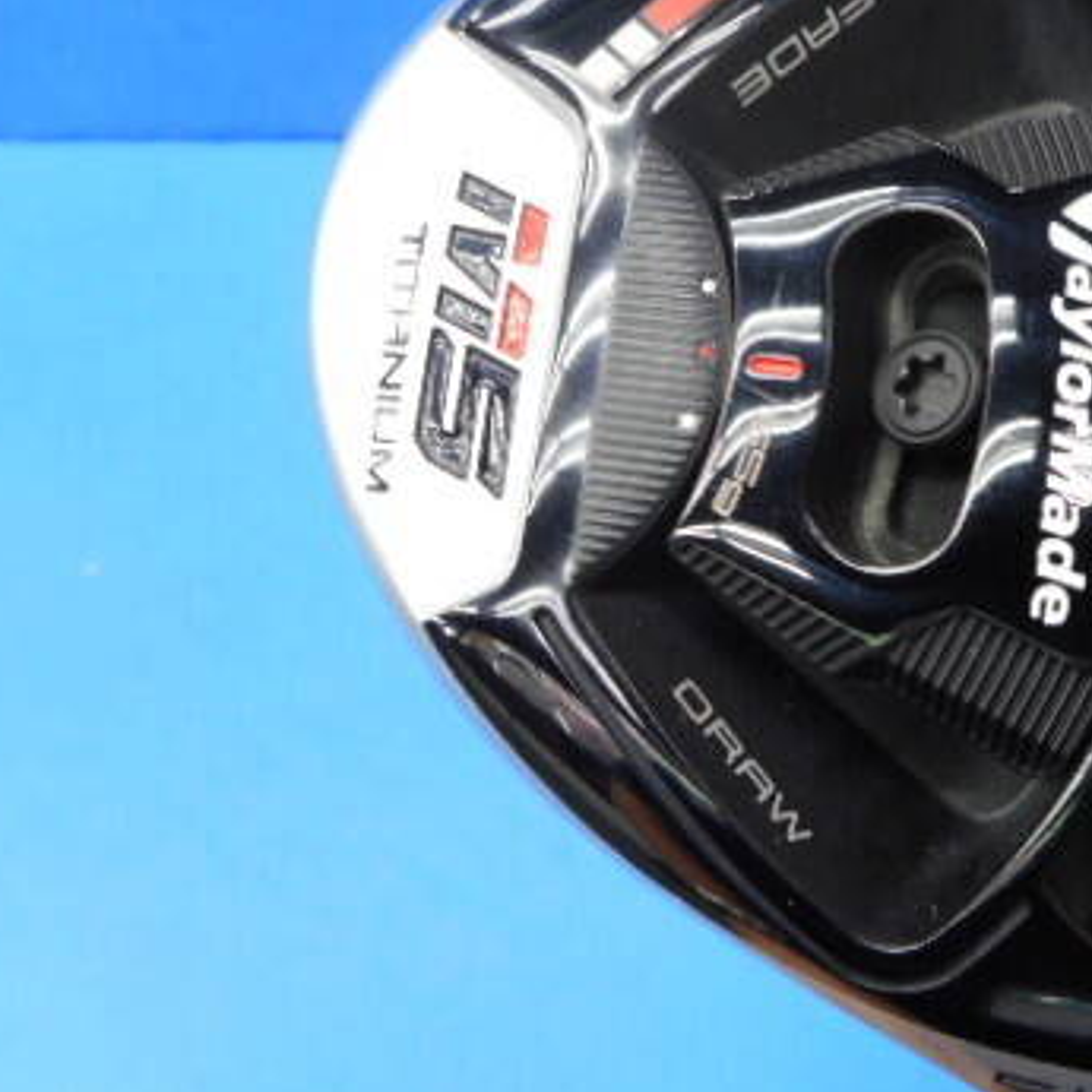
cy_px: 525
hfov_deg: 39.4
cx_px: 864
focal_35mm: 41
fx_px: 1463
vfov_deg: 40.9
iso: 160
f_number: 3.7
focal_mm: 4.5
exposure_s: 1/30
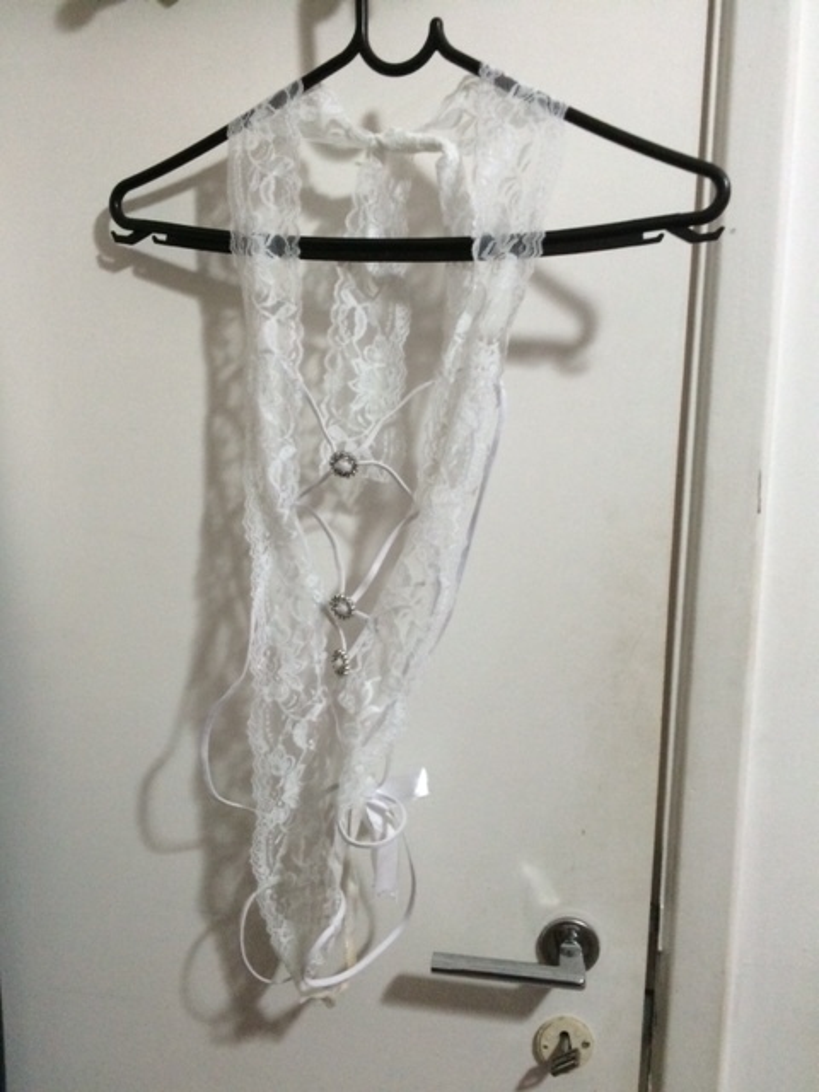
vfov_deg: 61.7
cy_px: 546
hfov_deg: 48.2
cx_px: 410
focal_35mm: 29
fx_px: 915
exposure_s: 1/24
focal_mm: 4.15
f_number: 2.2
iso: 250
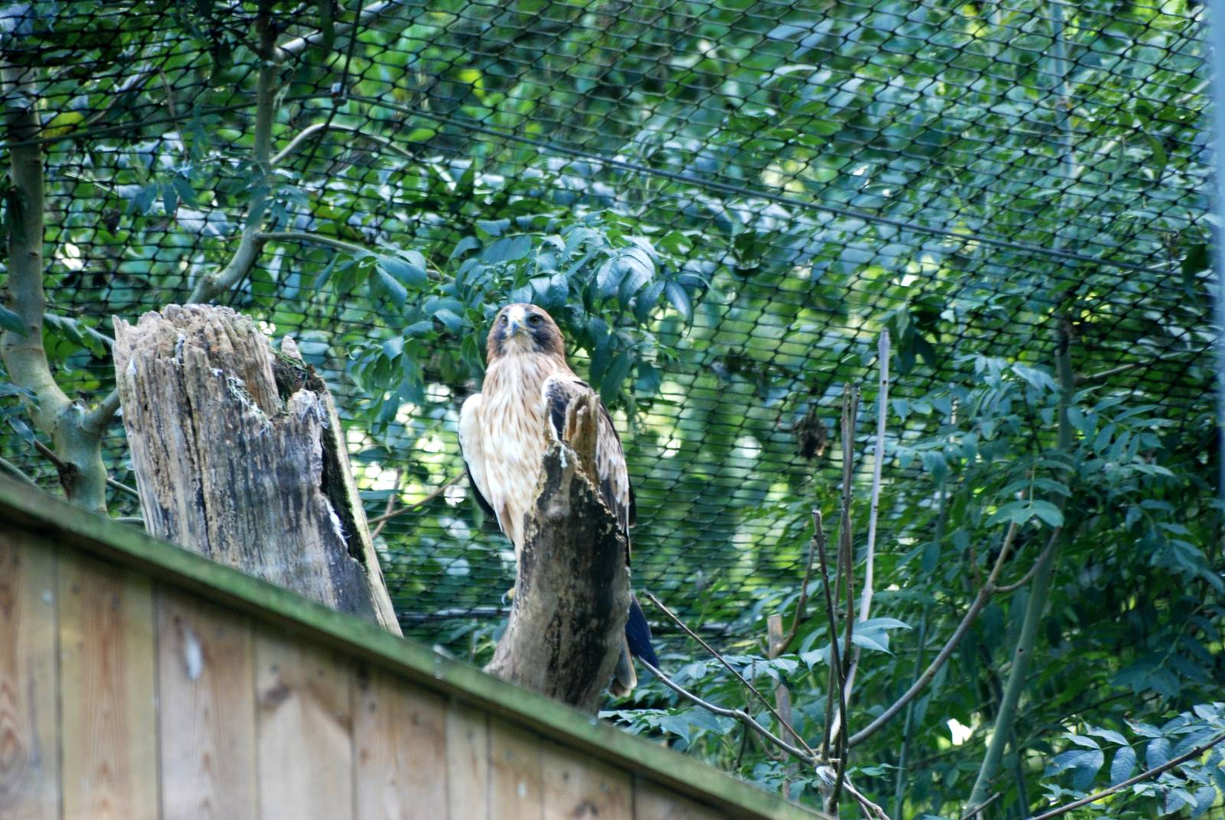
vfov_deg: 3.8
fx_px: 12264
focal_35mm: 360
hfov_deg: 5.7
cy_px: 410
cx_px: 612
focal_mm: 240
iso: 400
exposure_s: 1/60
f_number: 5.3
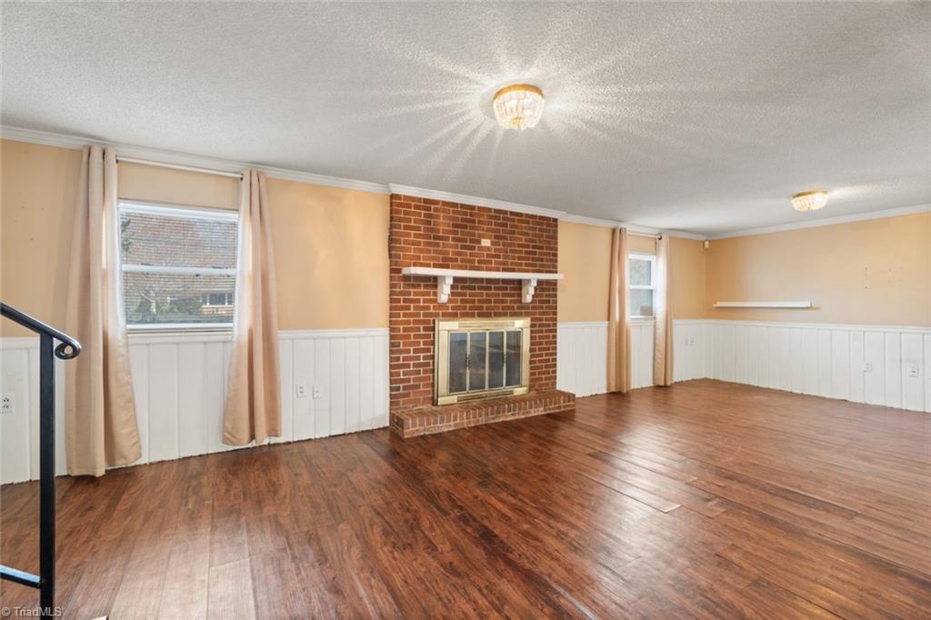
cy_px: 310
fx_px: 414
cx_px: 466
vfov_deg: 73.7
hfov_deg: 96.8
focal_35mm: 16
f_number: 8
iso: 320
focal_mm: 16
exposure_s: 1
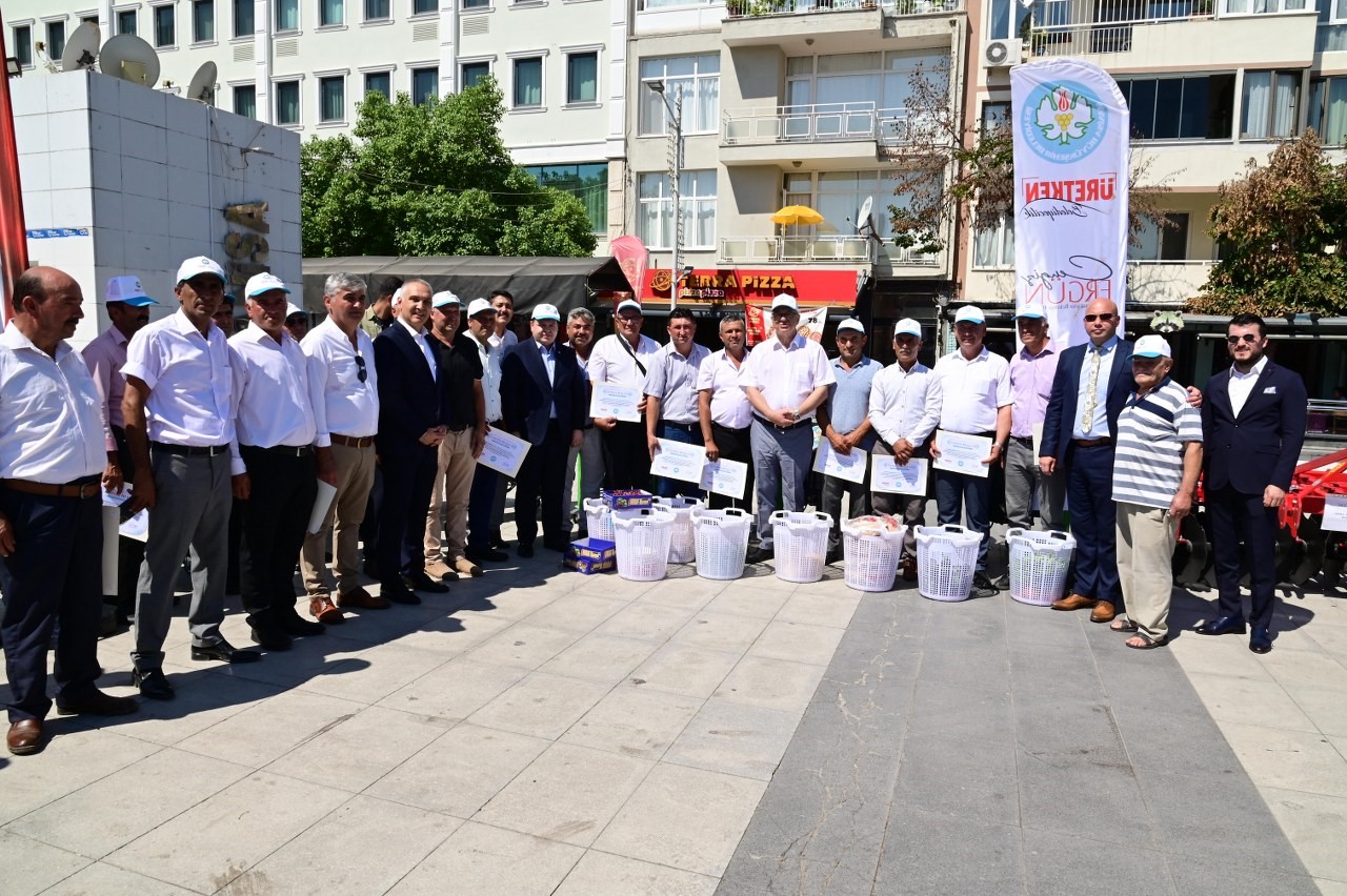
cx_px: 674
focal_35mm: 24
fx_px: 897
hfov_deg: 73.8
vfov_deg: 53.1
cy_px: 448
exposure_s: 1/200
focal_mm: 24
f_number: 22
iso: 500
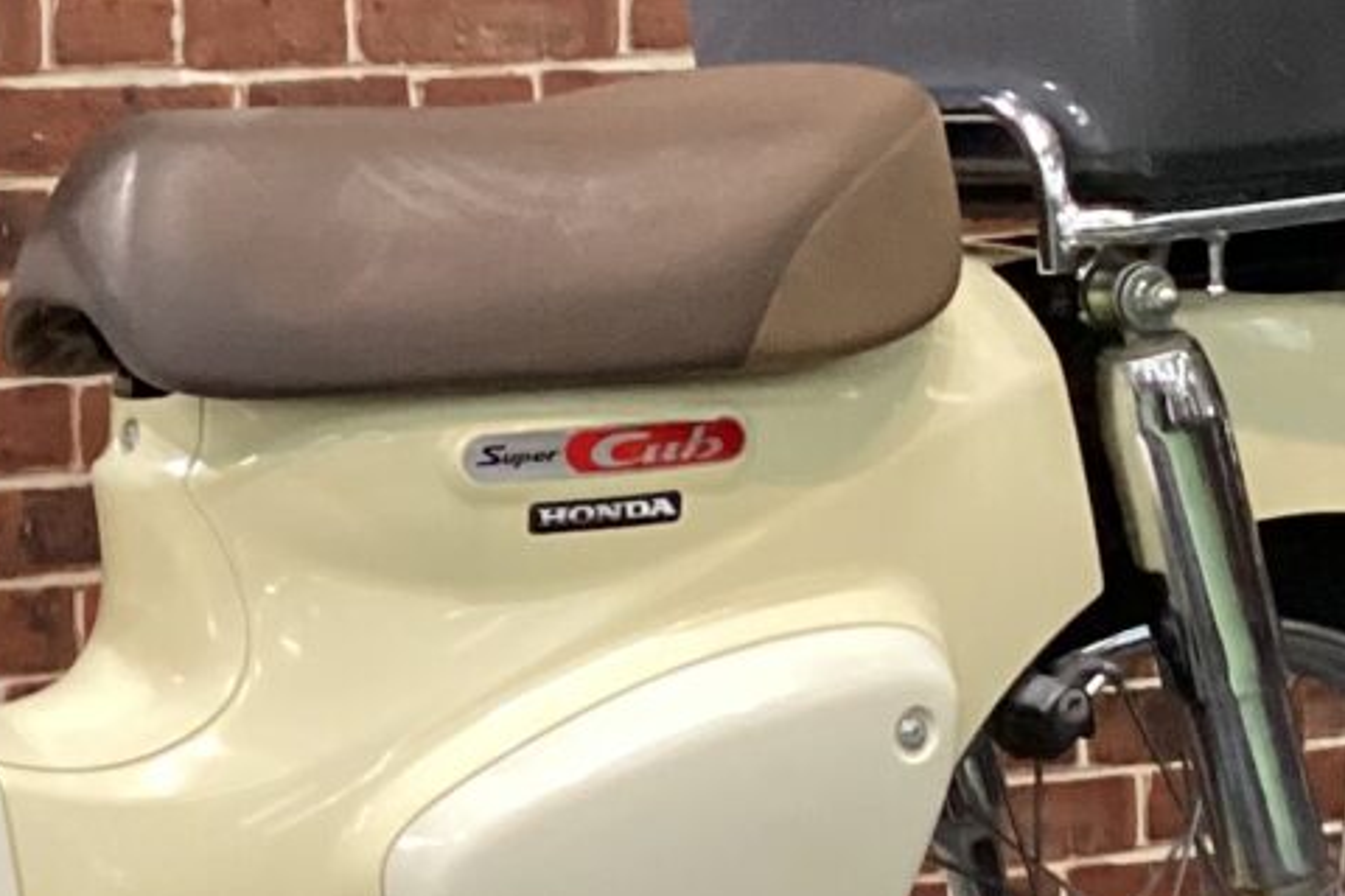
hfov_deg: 15.3
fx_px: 4819
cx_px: -263
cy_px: 308
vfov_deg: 10.6
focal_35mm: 129
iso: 320
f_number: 2.4
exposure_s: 1/60
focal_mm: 3.3
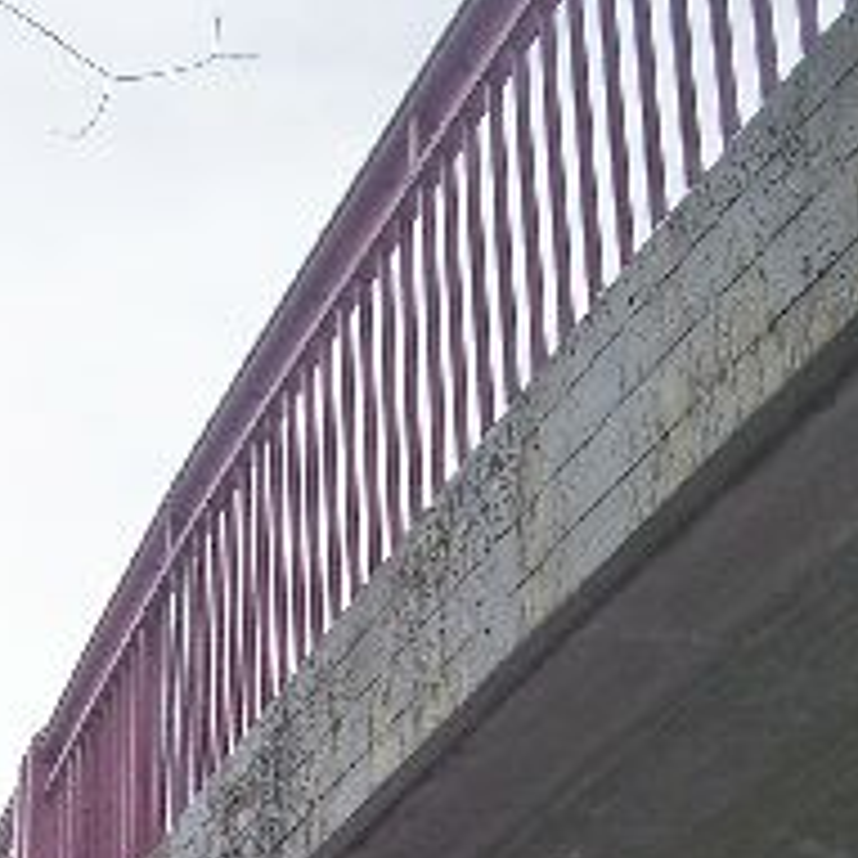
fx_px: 2496
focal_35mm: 89
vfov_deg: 18.3
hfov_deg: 19.5
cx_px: 350
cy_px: 1087
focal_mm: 5.6
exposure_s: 1/250
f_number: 5.6
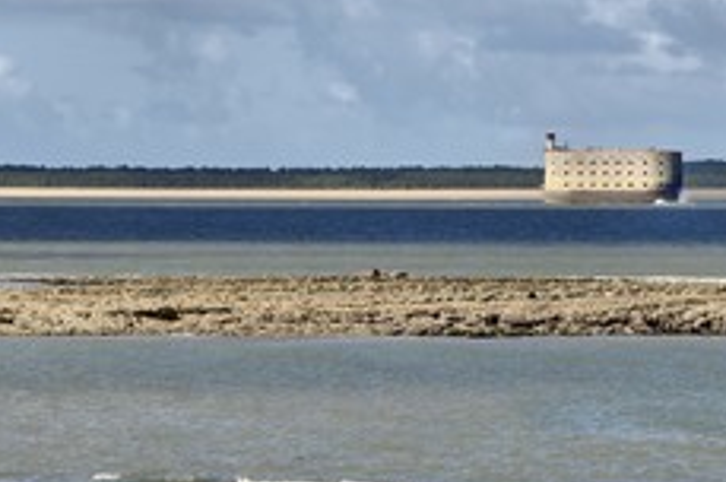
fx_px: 7411
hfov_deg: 5.6
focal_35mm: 368
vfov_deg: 3.7
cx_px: 401
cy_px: 308
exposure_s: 1/320
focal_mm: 200
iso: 200
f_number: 13
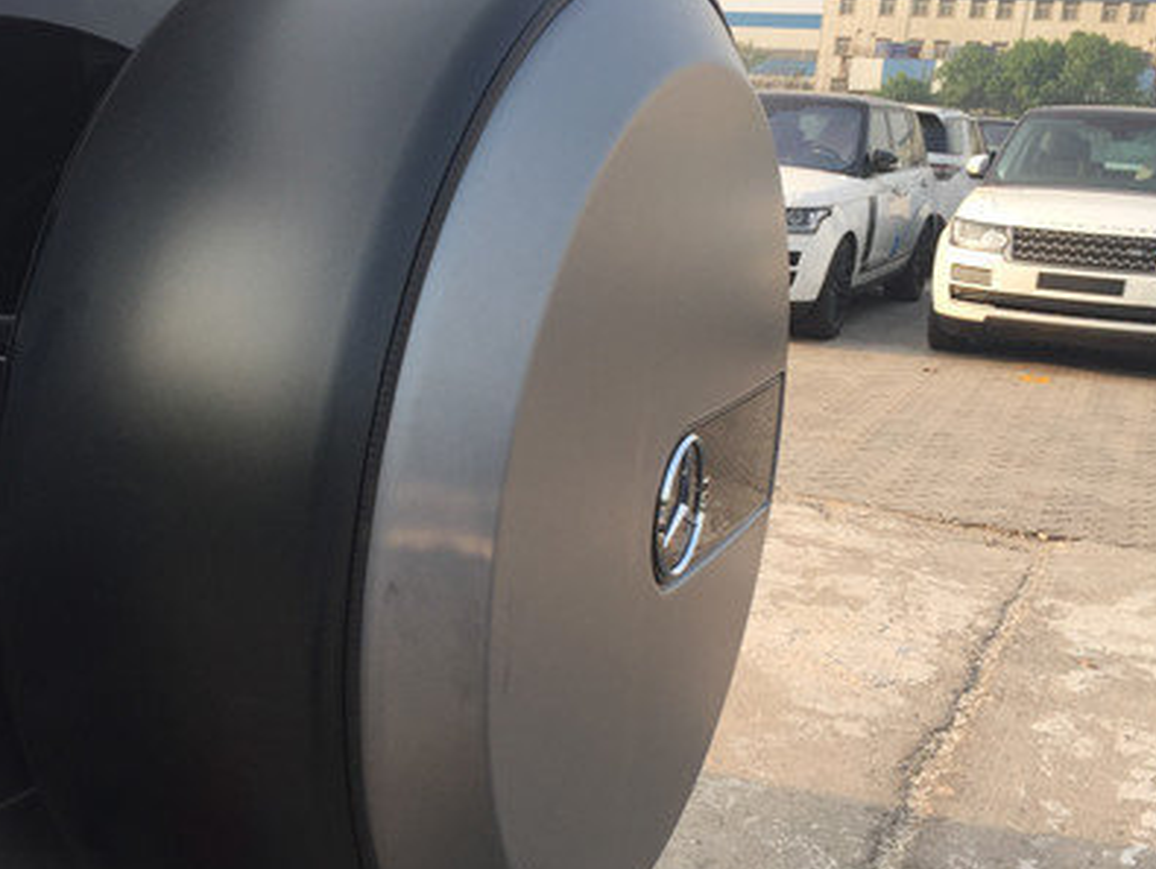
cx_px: 457
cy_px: 509
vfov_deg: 32.9
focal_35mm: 44
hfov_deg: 42.7
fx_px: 1471
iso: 32
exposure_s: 1/391
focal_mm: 4.15
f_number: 2.2
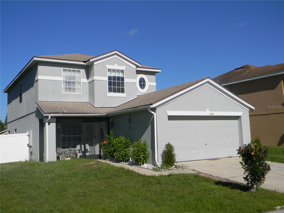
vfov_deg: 39.7
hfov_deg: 51.4
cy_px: 106
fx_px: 295
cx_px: 142
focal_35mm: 36
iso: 80
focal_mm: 6.4
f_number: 7.4
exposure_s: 1/479
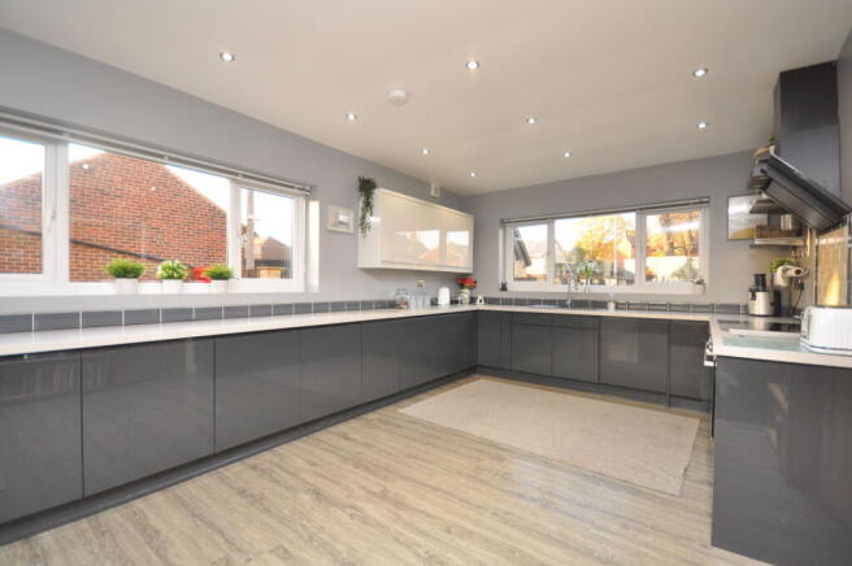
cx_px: 426
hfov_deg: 100.4
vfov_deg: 77.2
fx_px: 355
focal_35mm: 15
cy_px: 283
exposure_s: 1/60
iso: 720
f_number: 4
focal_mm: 10
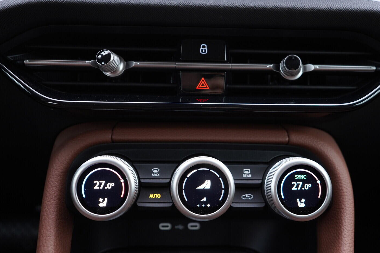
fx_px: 391
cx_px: 193
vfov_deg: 35.9
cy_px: 123
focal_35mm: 37
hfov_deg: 51.9
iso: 400
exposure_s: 1/40
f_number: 2.8
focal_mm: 24
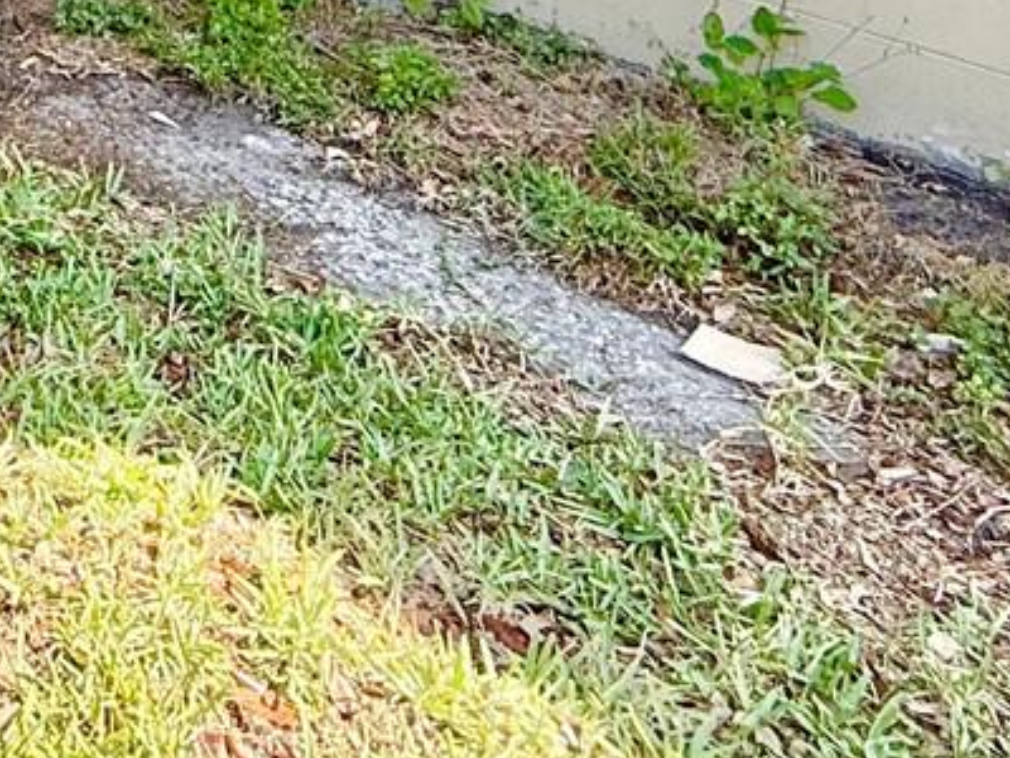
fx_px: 1634
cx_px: -409
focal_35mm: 56
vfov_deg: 19.9
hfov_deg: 26.9
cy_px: -571
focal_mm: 2.22
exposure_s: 1/379
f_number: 2.2
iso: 64
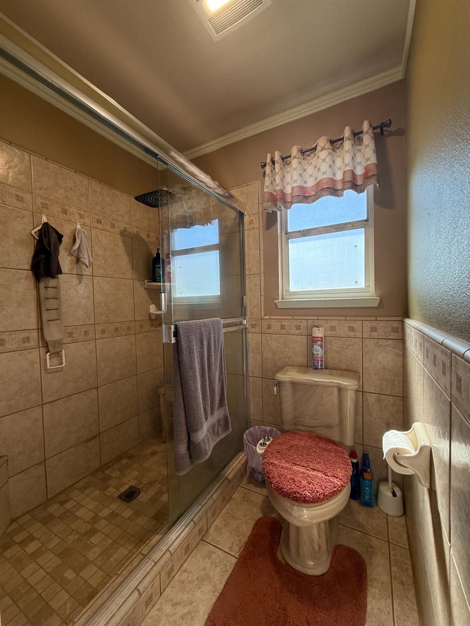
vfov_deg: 102.1
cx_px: 235
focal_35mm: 14
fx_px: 253
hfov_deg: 85.7
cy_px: 313
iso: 160
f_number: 2.2
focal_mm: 2.22
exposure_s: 1/120
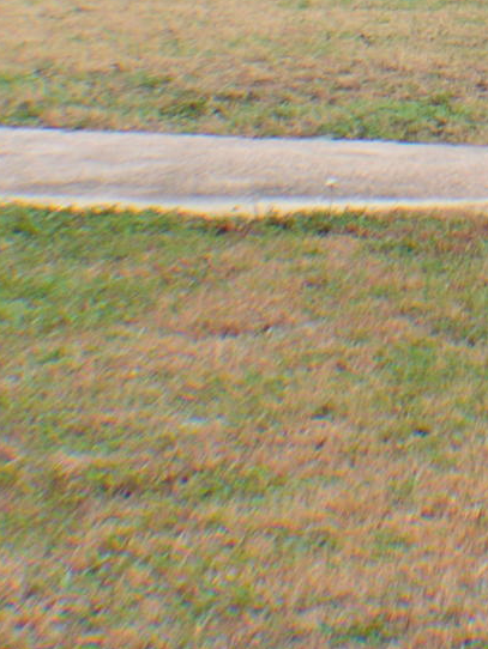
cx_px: 825
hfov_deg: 5.4
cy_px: -232
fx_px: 5090
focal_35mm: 271
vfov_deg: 7.2
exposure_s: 1/60
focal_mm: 34
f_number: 5
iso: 400
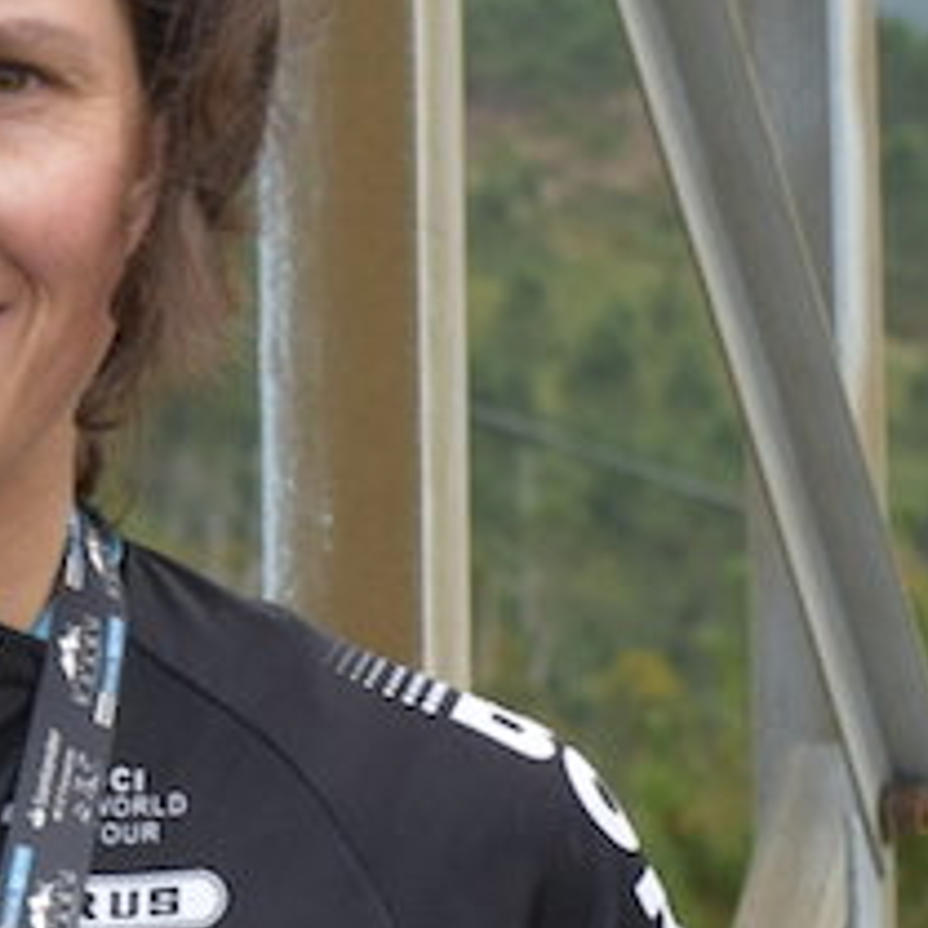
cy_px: 801
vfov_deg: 5.4
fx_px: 9765
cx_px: -235
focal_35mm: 322
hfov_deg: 5.4
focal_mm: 55
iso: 400
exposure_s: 1/250
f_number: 8
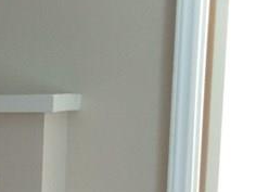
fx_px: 932
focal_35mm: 126
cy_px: 232
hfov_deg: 13.1
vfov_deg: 11.5
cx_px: -291
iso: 160
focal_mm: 4.15
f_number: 2.2
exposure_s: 1/30
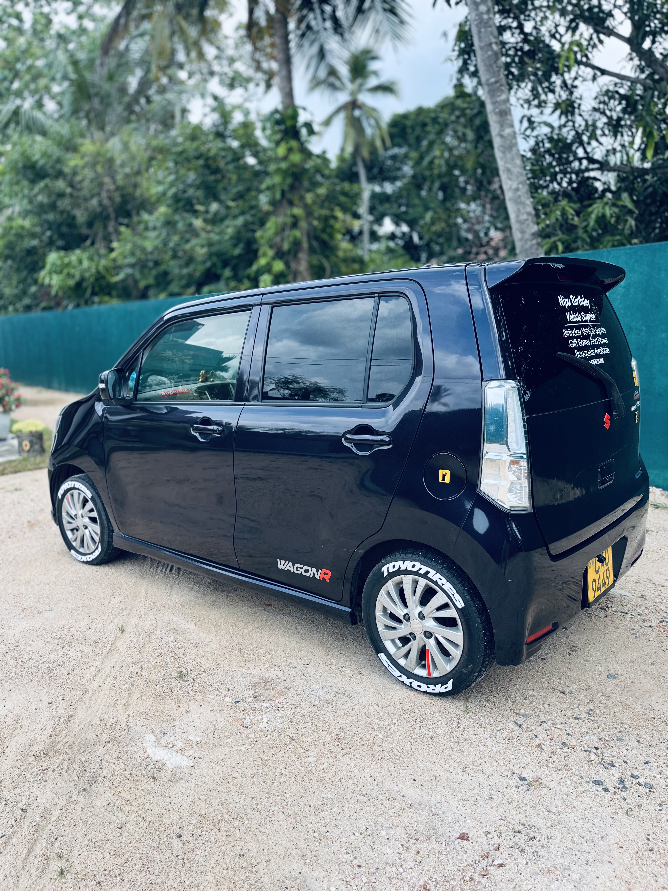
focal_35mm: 26
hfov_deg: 53.1
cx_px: 334
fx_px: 669
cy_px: 446
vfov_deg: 67.3
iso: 50
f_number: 1.6
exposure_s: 1/1086
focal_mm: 5.1
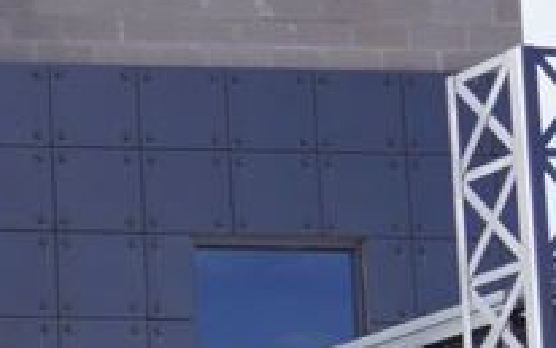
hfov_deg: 9.5
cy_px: 564
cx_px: -761
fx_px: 3002
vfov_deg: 6.5
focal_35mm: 198
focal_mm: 26
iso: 100
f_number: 6.3
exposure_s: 1/125
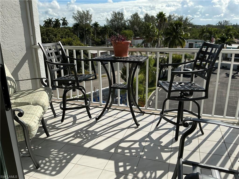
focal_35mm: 28
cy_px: 90
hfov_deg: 63.4
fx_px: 193
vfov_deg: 49.7
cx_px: 120
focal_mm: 3
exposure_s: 1/3322
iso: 25
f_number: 1.8
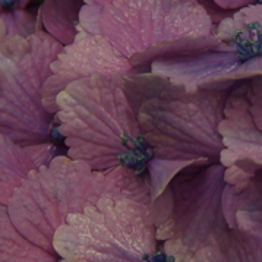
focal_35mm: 982
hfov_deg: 1.8
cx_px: 152
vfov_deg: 1.8
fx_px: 8409
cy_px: 242
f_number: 6.3
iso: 200
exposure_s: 1/80
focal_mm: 135
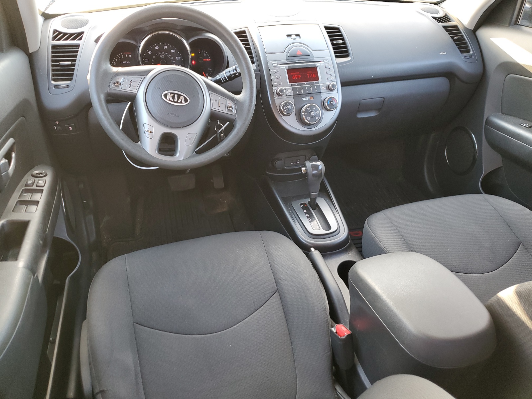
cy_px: 200
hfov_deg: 67.3
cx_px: 266
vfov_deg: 53.1
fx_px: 400
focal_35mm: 26
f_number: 1.5
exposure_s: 1/50
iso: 79
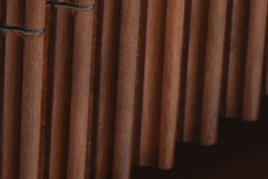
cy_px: 249
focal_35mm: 417
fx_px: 3108
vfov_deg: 3.3
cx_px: -182
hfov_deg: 4.9
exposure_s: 1/125
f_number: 7.1
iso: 200
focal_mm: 50
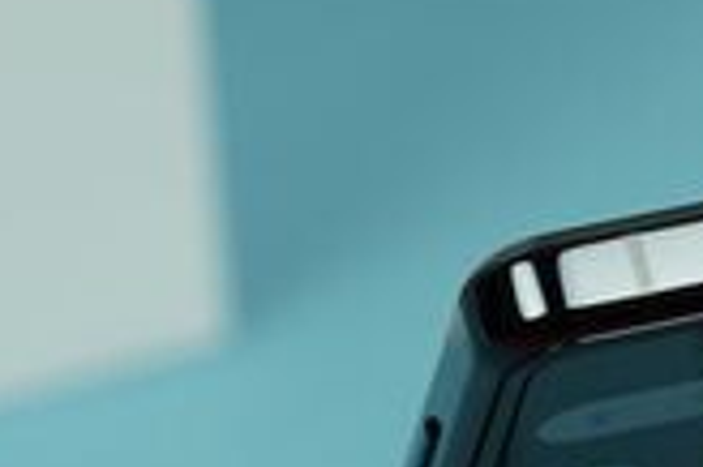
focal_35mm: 214
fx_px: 4175
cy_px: 263
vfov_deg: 6.4
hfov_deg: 9.5
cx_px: 917
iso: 400
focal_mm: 57
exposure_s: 1/125
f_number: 5
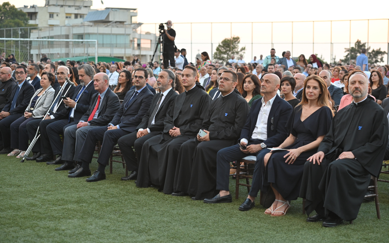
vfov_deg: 18.1
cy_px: 114
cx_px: 196
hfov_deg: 28.6
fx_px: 763
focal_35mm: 72
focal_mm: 70
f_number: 4
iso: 1250
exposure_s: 1/320
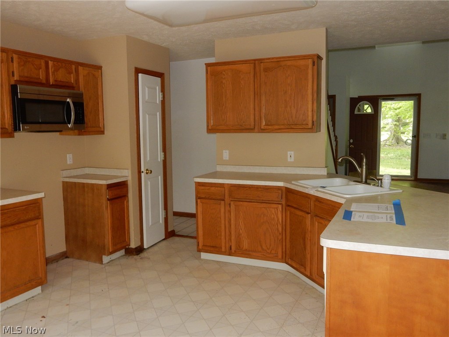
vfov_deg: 46.8
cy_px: 168
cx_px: 224
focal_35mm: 30
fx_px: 389
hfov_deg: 60.0
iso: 280
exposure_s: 1/30
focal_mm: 5.4
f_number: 4
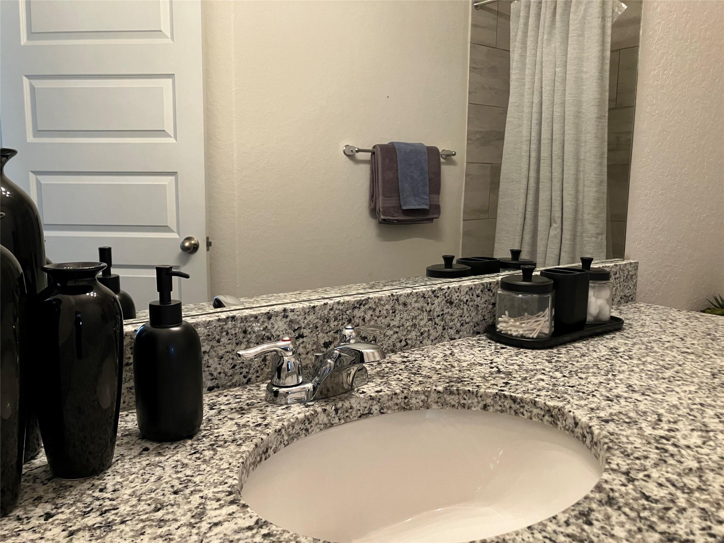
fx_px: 586
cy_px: 272
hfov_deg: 63.4
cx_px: 362
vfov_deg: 49.7
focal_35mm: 28
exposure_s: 1/40
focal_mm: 3.99
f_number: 1.8
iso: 250
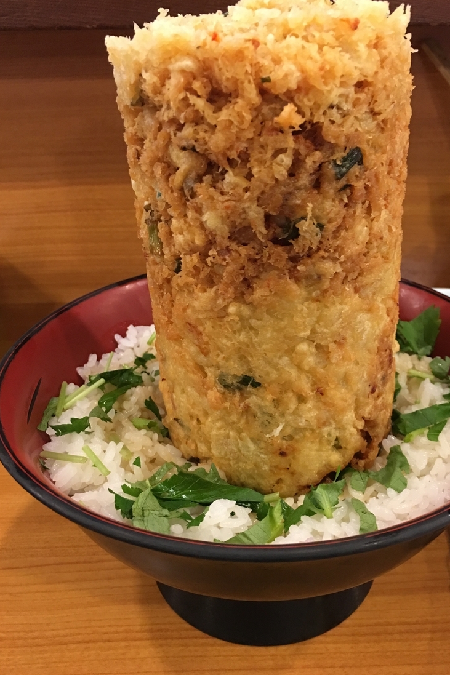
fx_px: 619
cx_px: 268
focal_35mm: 33
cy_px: 333
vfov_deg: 57.2
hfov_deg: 39.8
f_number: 2.2
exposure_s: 1/10
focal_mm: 4.15
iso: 100
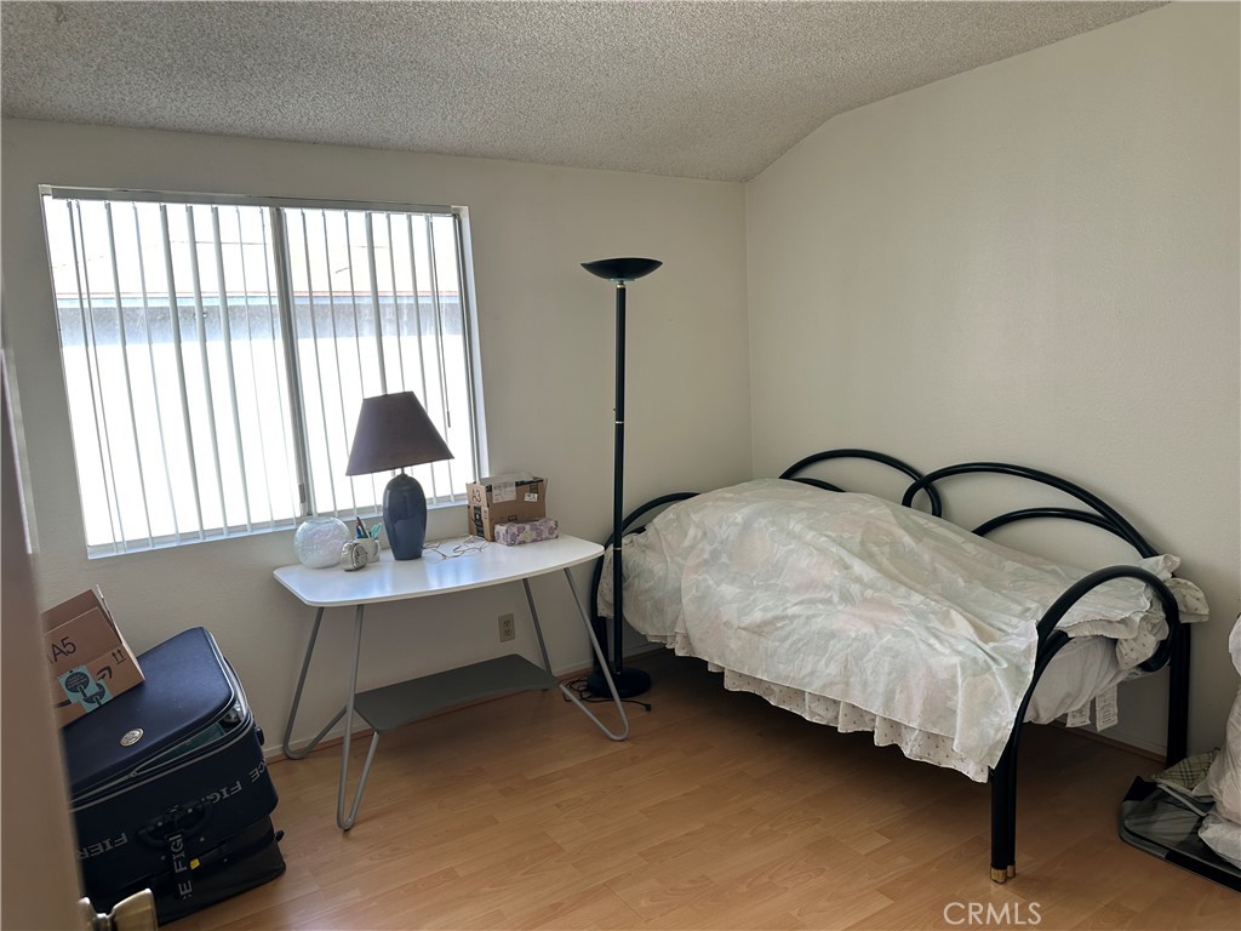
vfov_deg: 56.8
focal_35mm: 24
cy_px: 466
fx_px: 860
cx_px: 620
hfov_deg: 71.6
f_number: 1.78
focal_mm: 6.86
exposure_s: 1/121
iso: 64
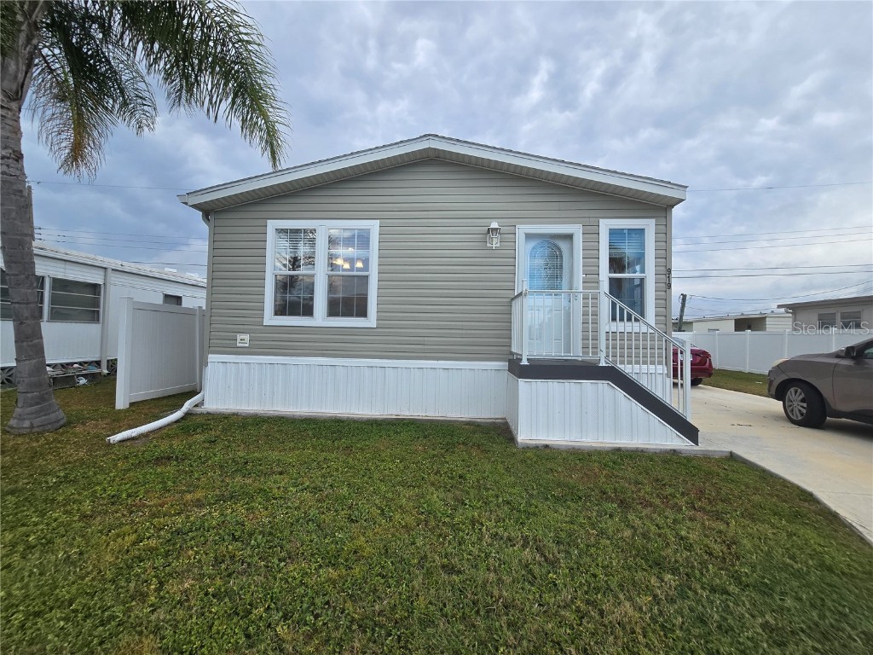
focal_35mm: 13
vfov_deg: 89.9
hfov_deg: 106.2
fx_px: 328
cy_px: 328
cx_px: 436
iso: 50
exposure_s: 1/744
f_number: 2.2
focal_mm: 2.2
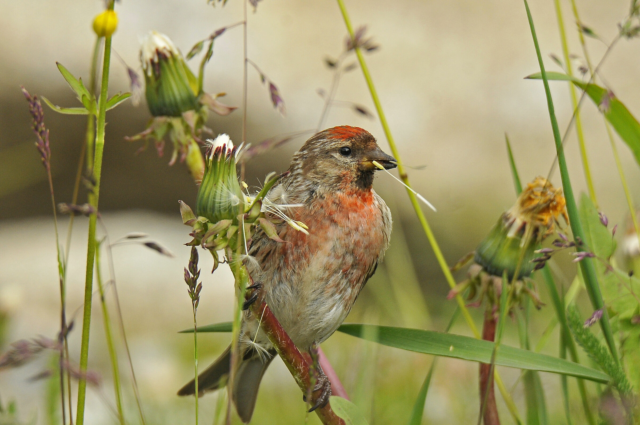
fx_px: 15980
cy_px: 212
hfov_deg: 2.3
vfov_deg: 1.5
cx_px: 320
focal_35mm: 900
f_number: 8
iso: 500
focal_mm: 600
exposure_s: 1/320
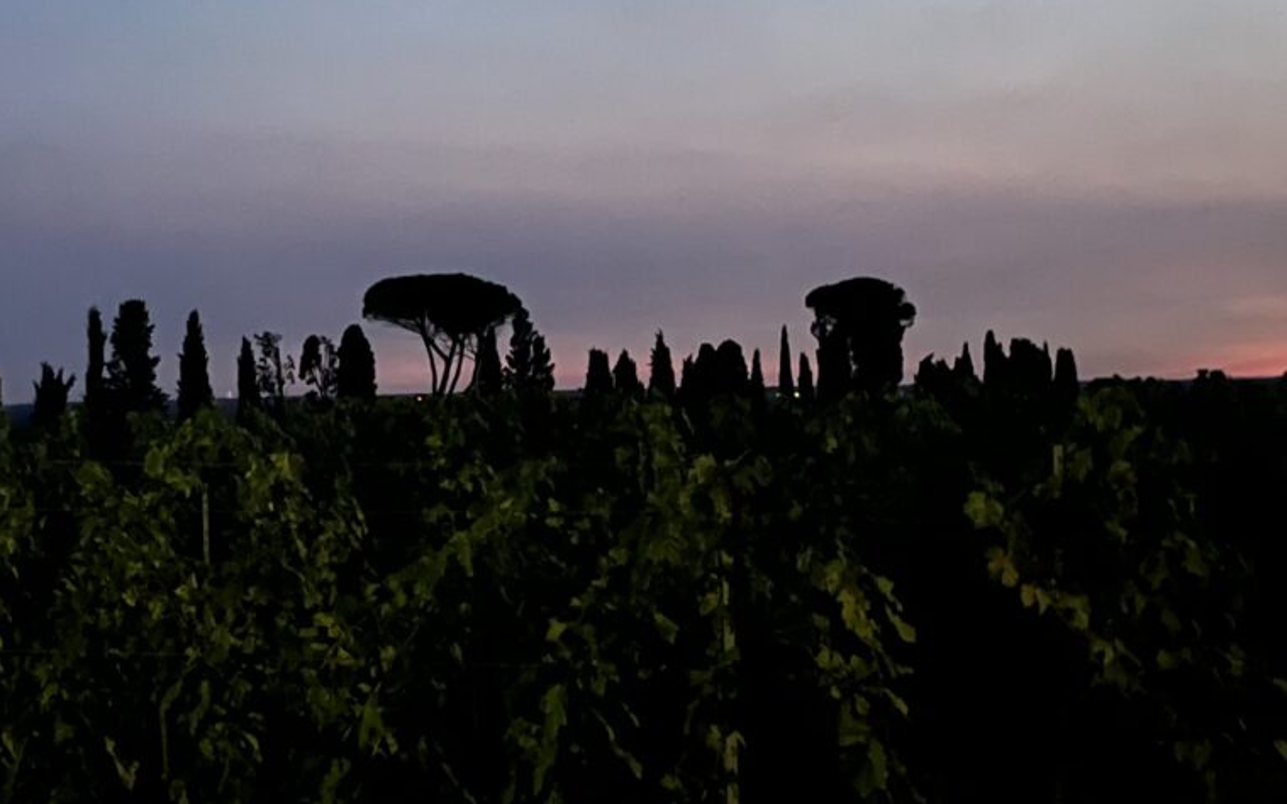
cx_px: 320
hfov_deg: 29.3
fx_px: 2420
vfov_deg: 18.7
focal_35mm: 69
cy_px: 172
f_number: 1.6
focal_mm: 5.1
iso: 1000
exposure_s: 1/5
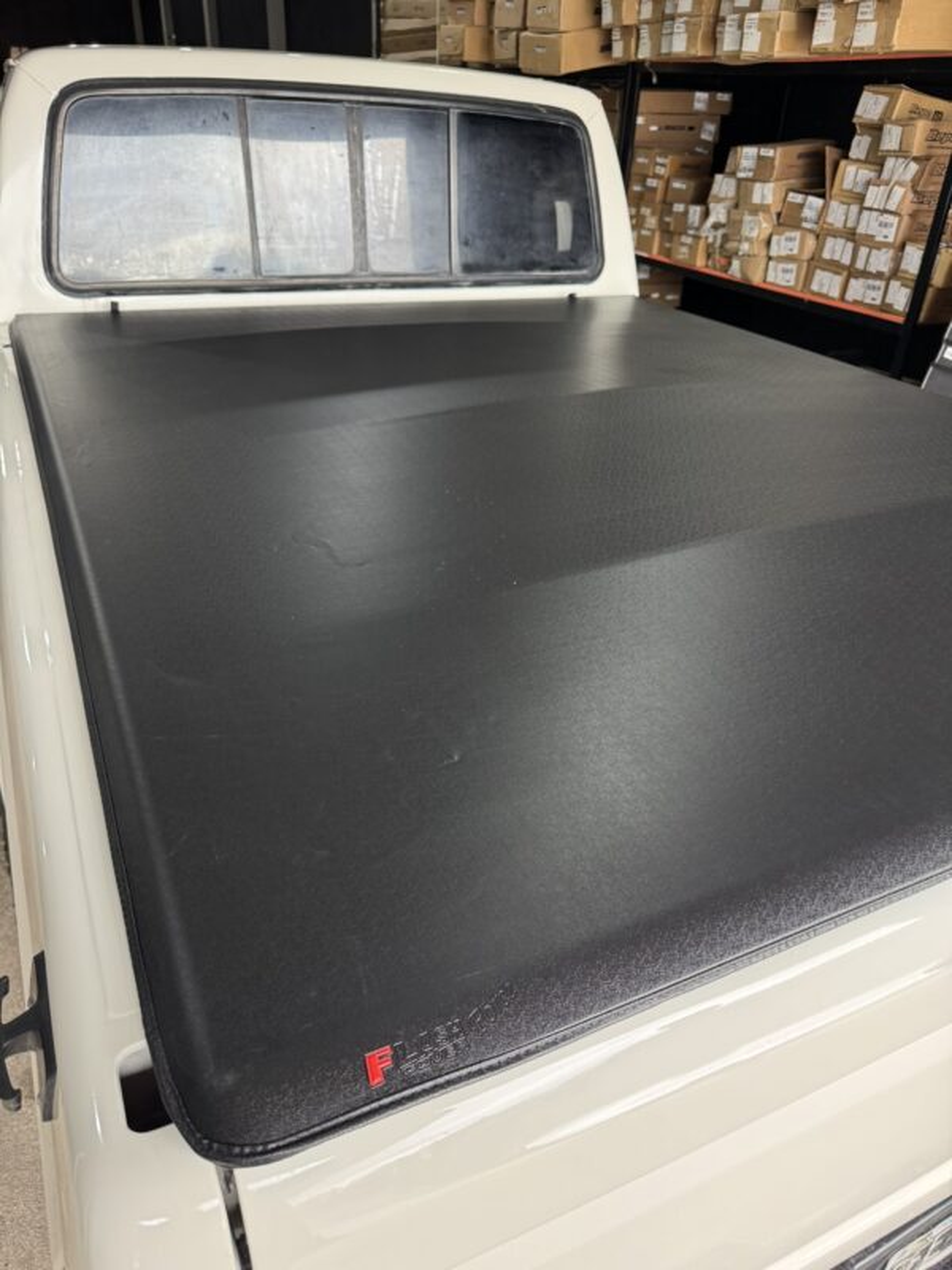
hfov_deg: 56.8
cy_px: 635
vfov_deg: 71.6
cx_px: 476
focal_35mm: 24
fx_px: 880
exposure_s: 1/50
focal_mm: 6.76
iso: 160
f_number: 1.78
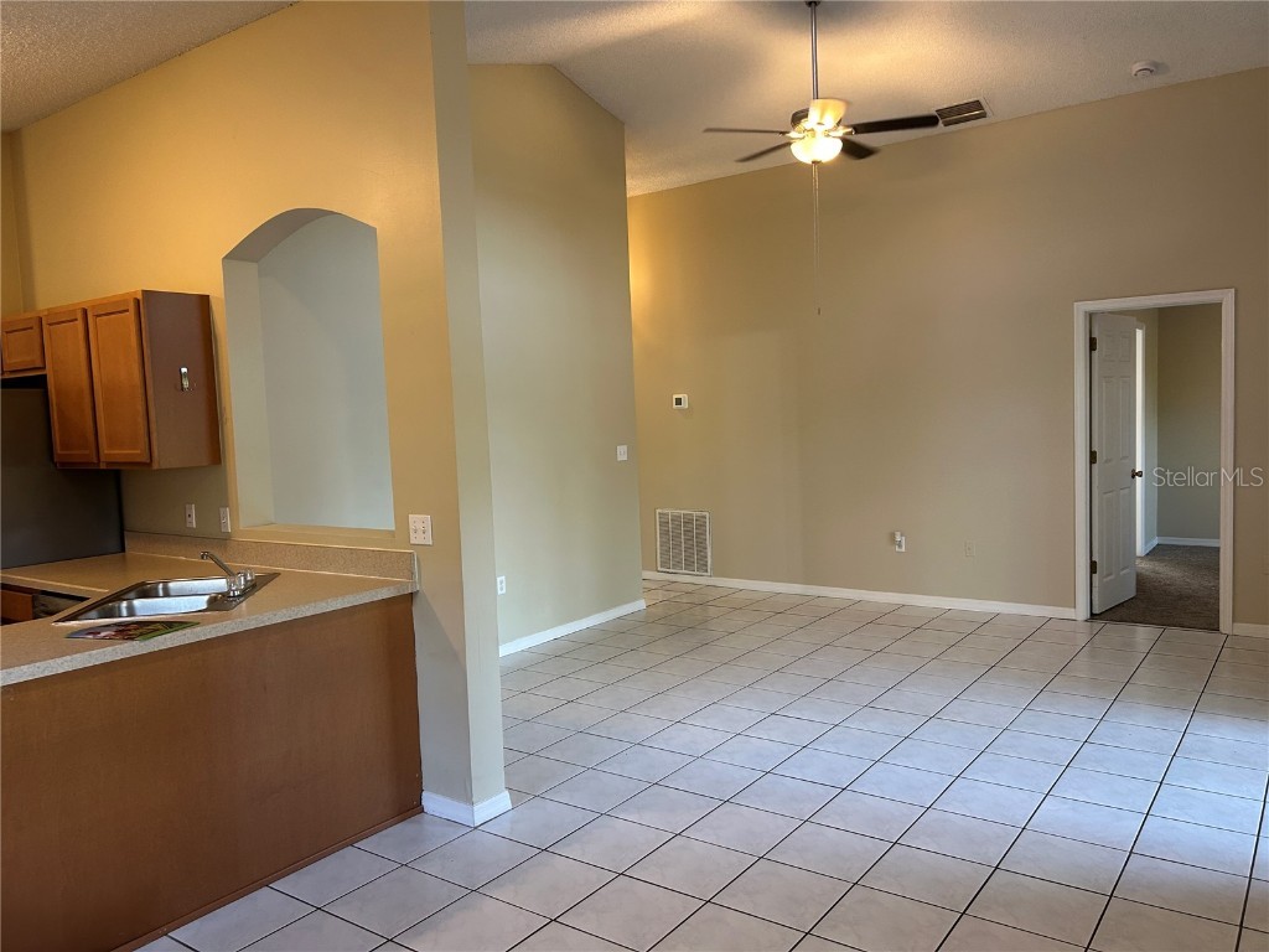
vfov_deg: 53.1
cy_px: 476
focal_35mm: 26
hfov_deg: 67.3
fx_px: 953
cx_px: 634
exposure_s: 1/60
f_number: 1.5
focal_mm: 5.7
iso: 125
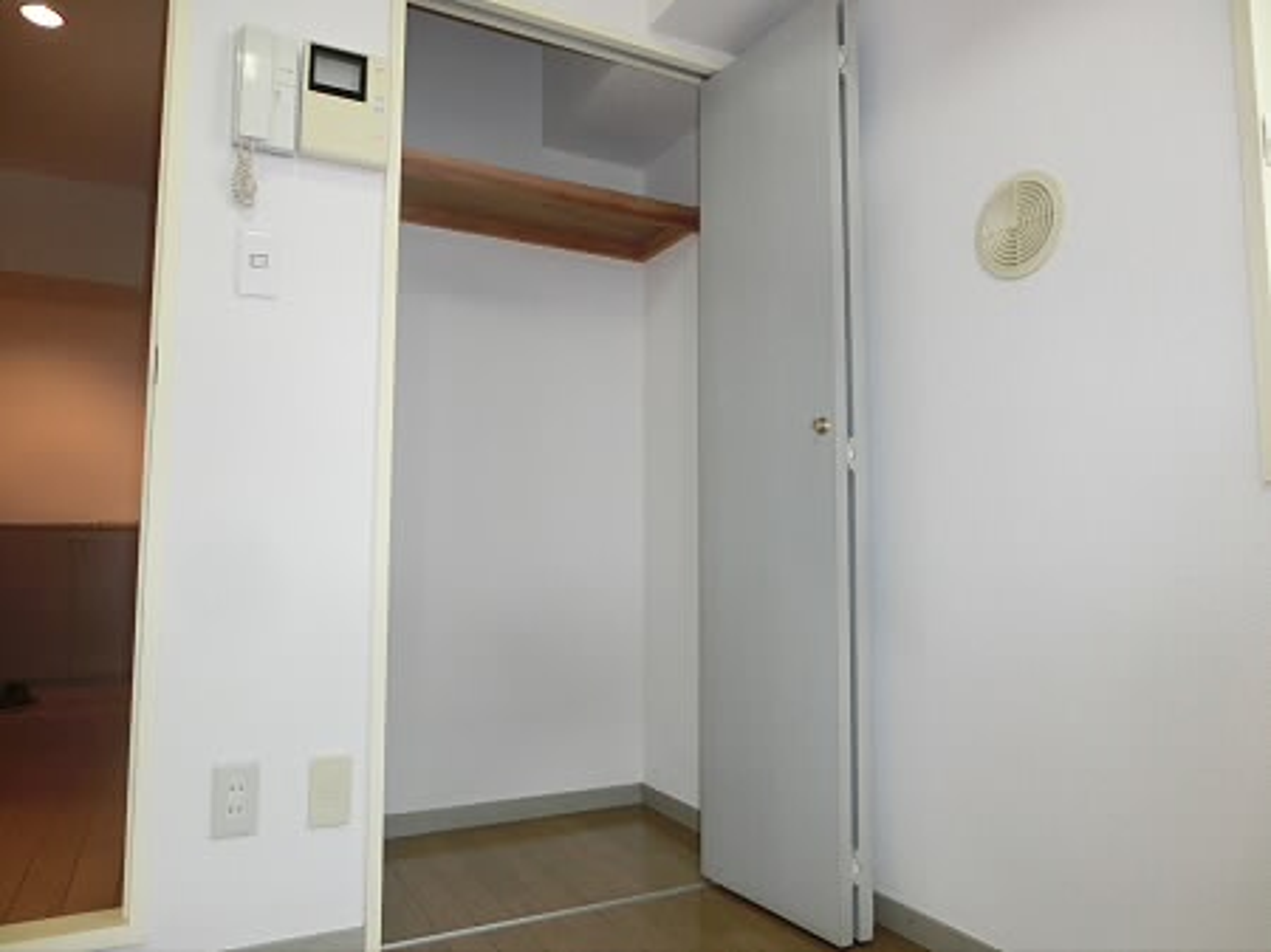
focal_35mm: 24
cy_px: 476
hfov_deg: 71.6
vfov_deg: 56.8
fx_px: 881
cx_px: 636
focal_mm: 4.24
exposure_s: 1/80
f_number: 3
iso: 400
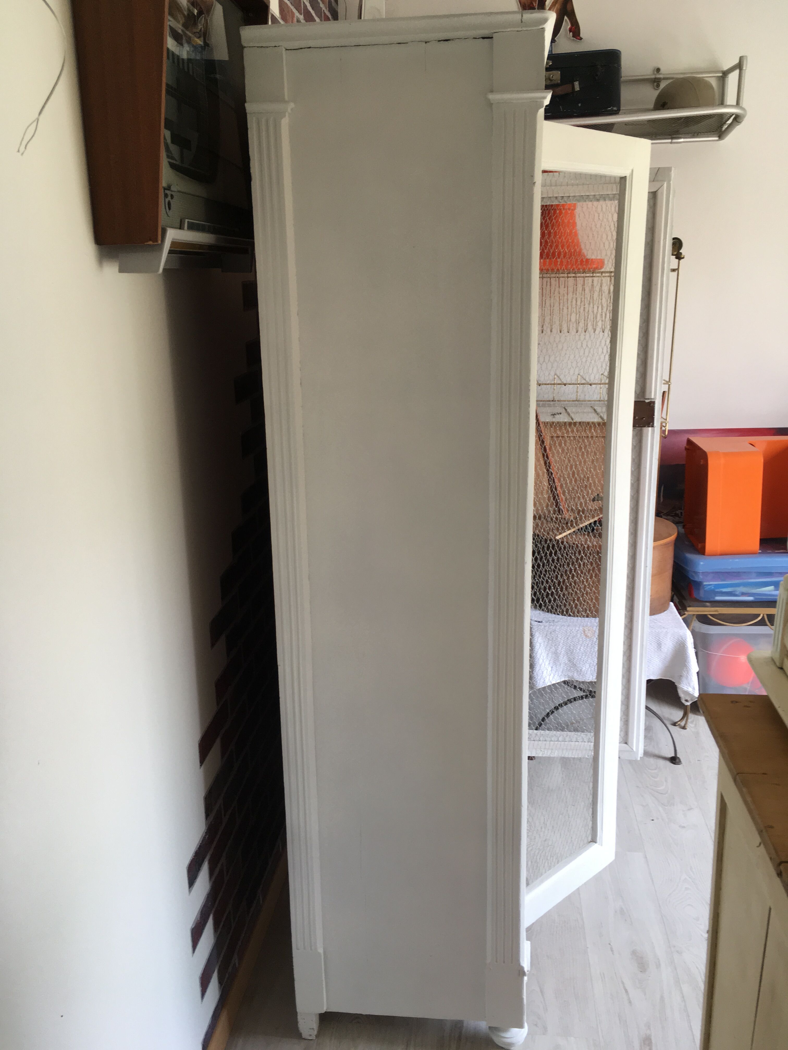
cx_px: 394
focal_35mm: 29
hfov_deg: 48.2
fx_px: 880
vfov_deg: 61.7
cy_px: 525
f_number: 2.2
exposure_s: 1/100
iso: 40
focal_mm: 4.15
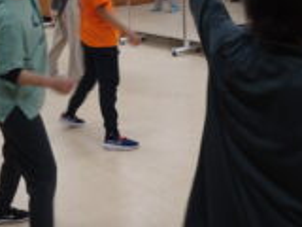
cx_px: 92
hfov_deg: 30.0
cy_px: 76
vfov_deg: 22.8
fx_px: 558
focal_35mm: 64
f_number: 3.5
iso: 125
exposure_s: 1/30
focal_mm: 4.1
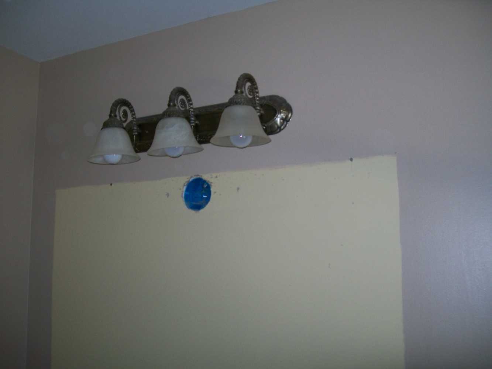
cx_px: 246
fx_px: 512
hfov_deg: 51.4
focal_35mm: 36
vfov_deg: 39.7
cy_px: 184
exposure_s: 1/30
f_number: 2.7
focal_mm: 6
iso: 80
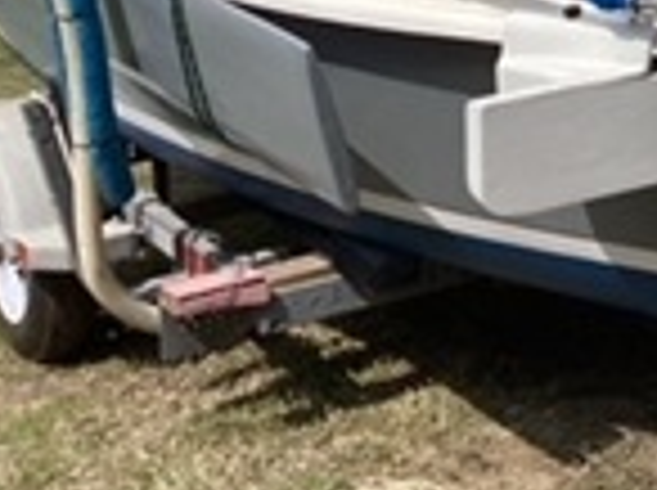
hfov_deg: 17.5
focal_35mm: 102
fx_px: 1933
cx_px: 954
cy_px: -81
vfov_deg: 14.1
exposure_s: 1/1988
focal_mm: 3.3
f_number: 2.4
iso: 25
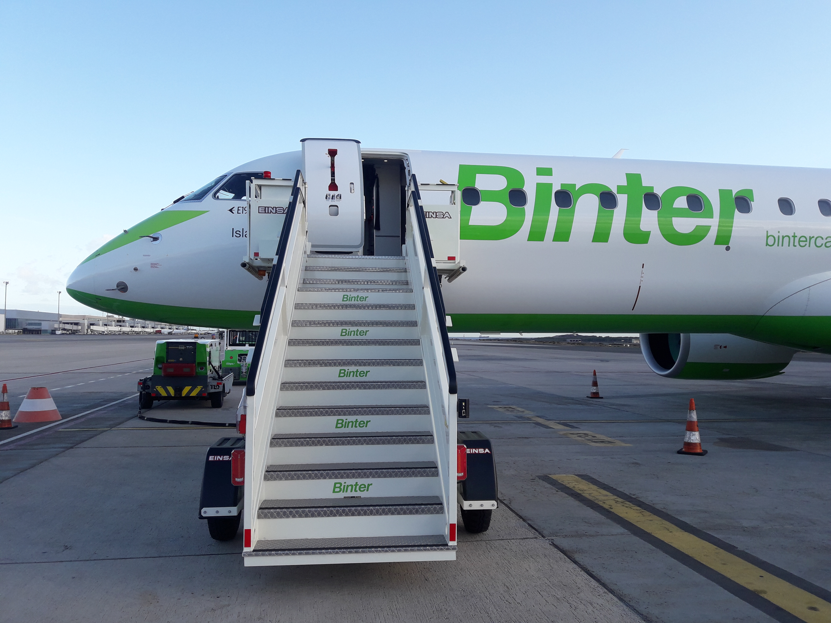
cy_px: 312
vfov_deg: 49.7
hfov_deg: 63.4
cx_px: 416
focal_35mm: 28
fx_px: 672
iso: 40
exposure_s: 1/584
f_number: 1.9
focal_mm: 3.7
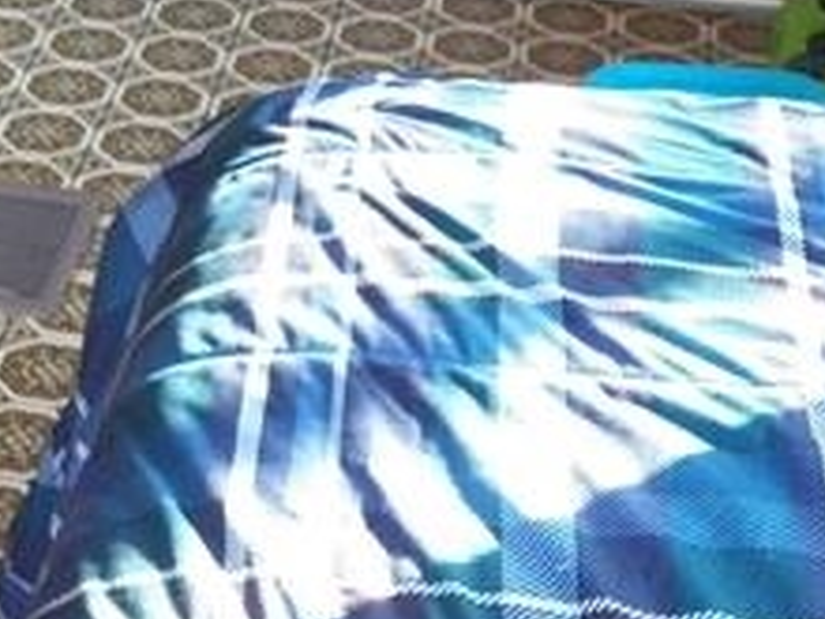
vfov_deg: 13.6
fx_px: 2431
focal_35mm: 102
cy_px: -341
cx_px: -124
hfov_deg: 18.4
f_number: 2.8
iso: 200
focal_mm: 4.9
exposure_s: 1/30
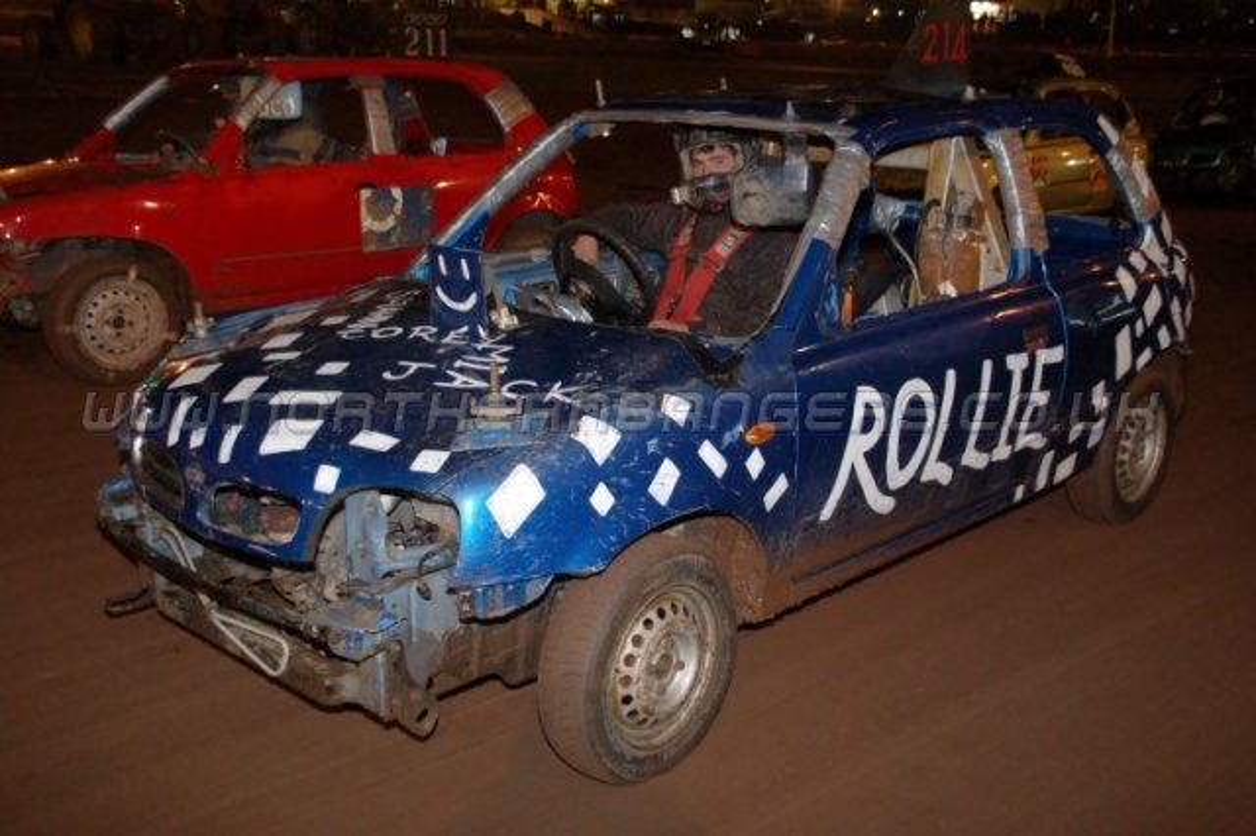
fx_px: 1360
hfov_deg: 49.6
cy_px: 418
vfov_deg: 34.2
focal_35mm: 39
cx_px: 628
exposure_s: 1/60
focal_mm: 26
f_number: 4.2
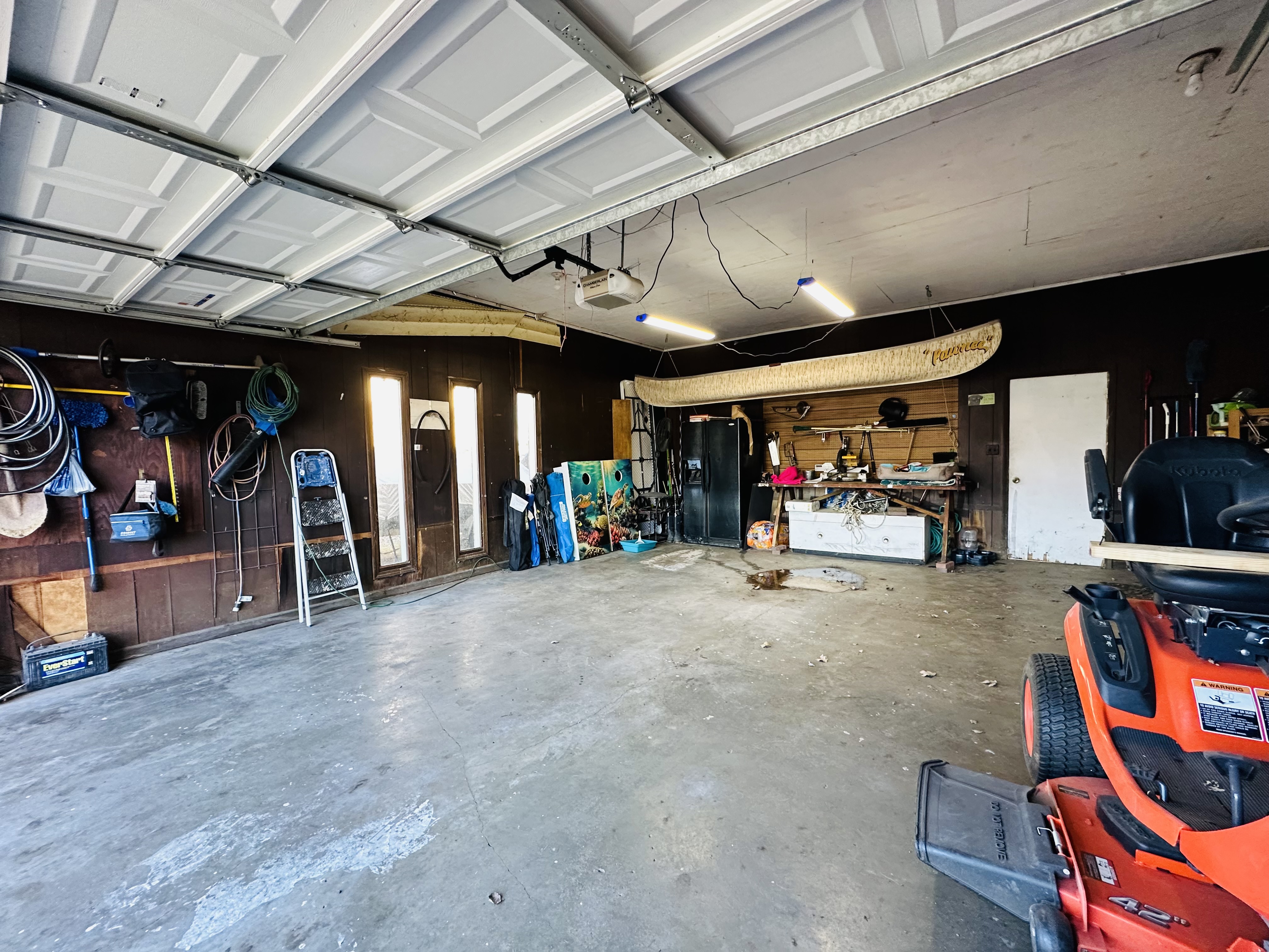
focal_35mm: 14
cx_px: 634
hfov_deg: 102.1
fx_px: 513
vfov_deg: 85.7
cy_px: 476
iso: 250
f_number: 2.2
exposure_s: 1/120
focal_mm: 2.22
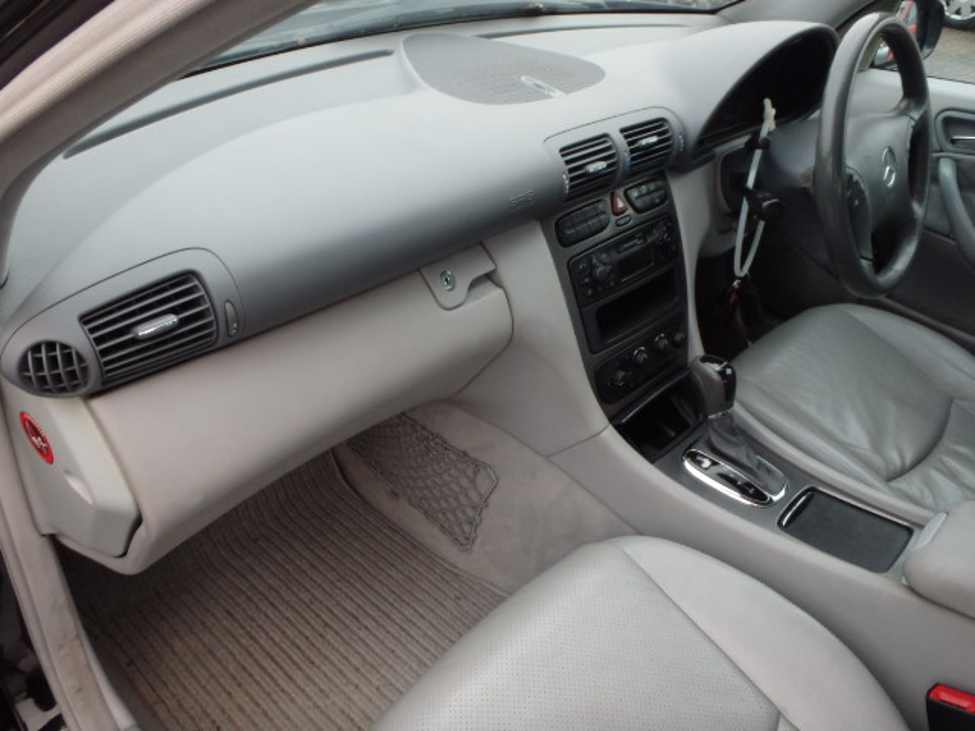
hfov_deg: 63.4
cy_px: 366
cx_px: 488
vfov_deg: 49.7
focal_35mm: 28
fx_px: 789
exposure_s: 1/30
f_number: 3.9
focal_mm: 5
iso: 200
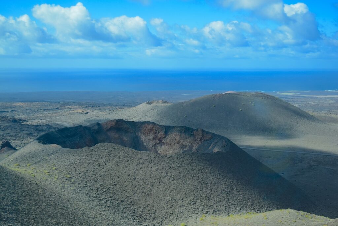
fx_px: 493
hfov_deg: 37.8
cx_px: 169
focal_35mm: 52
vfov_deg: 25.8
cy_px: 113
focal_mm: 35
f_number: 5
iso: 400
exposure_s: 1/1250
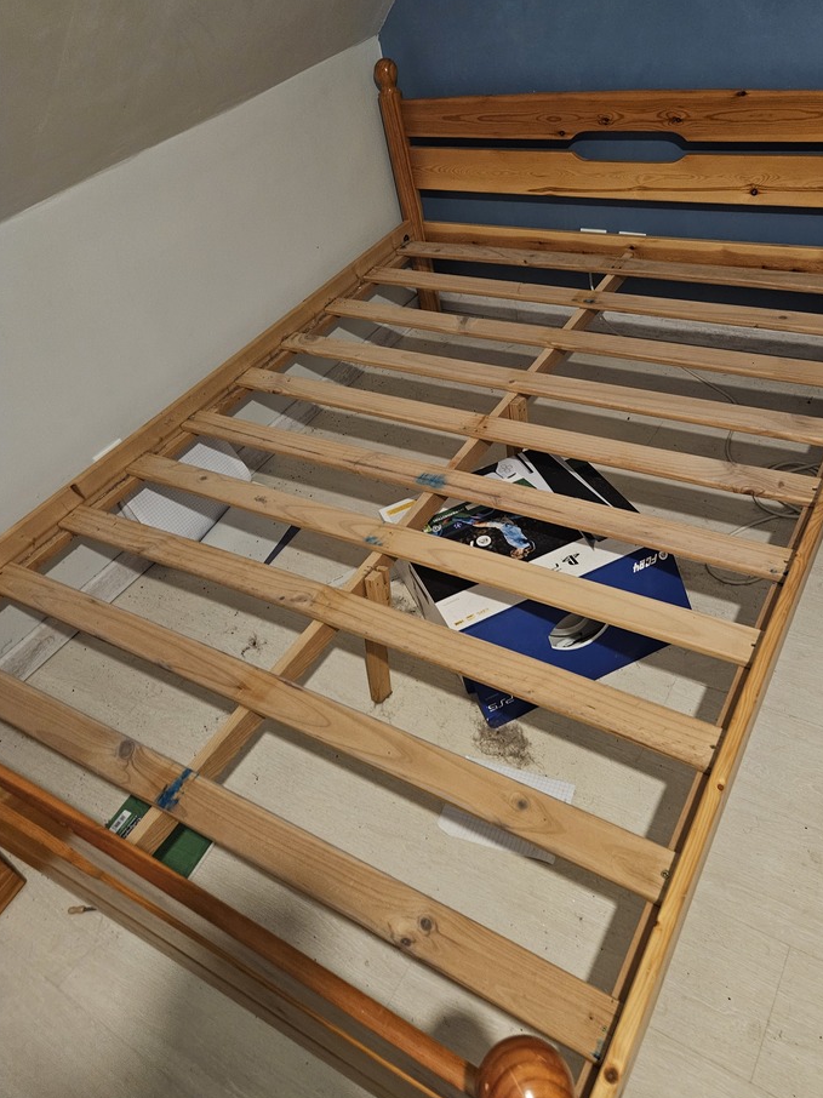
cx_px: 459
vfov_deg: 67.3
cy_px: 532
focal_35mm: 26
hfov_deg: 52.9
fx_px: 825
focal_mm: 5.4
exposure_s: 1/25
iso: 640
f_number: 1.8
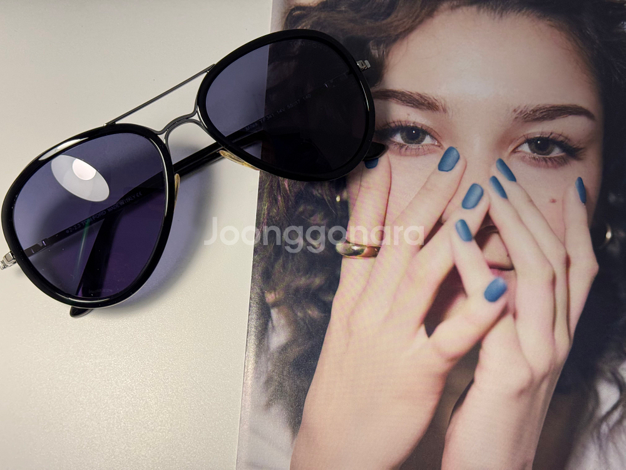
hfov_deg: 39.7
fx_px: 868
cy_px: 235
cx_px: 313
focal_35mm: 48
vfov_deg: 30.3
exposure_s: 1/120
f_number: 1.78
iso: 100
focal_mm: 6.76
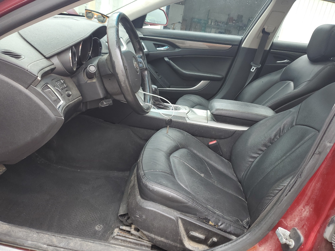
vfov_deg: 53.1
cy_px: 126
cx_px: 168
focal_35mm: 26
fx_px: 252
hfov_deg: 67.3
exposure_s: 1/192
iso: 50
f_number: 1.5
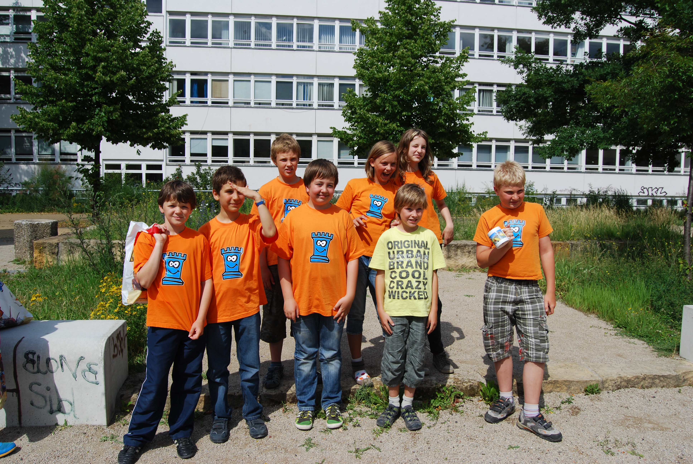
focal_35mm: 27
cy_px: 232
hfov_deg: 67.3
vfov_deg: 48.0
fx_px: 520
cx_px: 346
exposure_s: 1/320
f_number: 9
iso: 100
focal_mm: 18
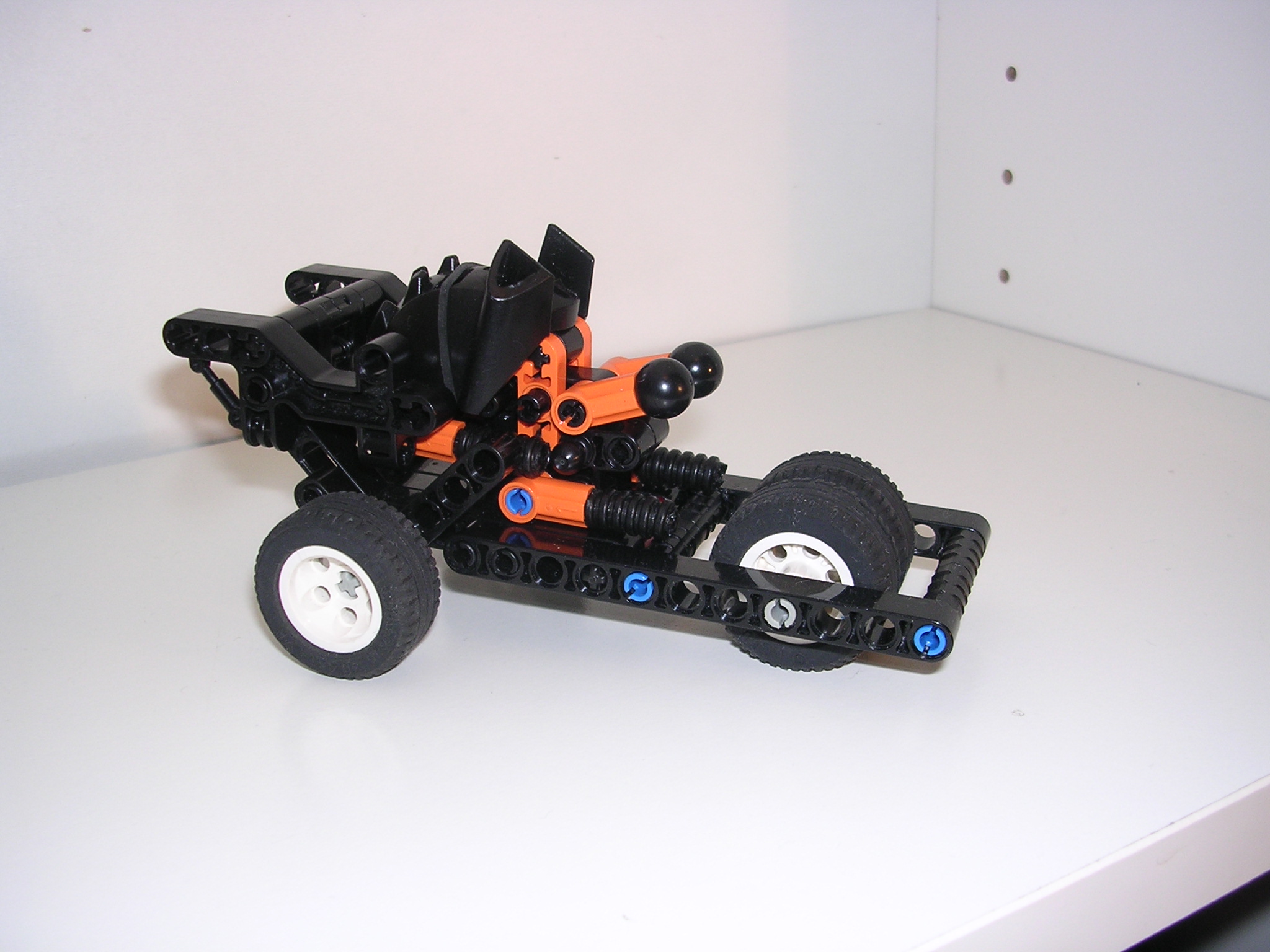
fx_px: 1394
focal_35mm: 38
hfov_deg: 49.0
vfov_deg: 37.7
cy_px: 476
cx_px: 635
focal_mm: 5.8
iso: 100
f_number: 2.8
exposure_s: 1/60.1
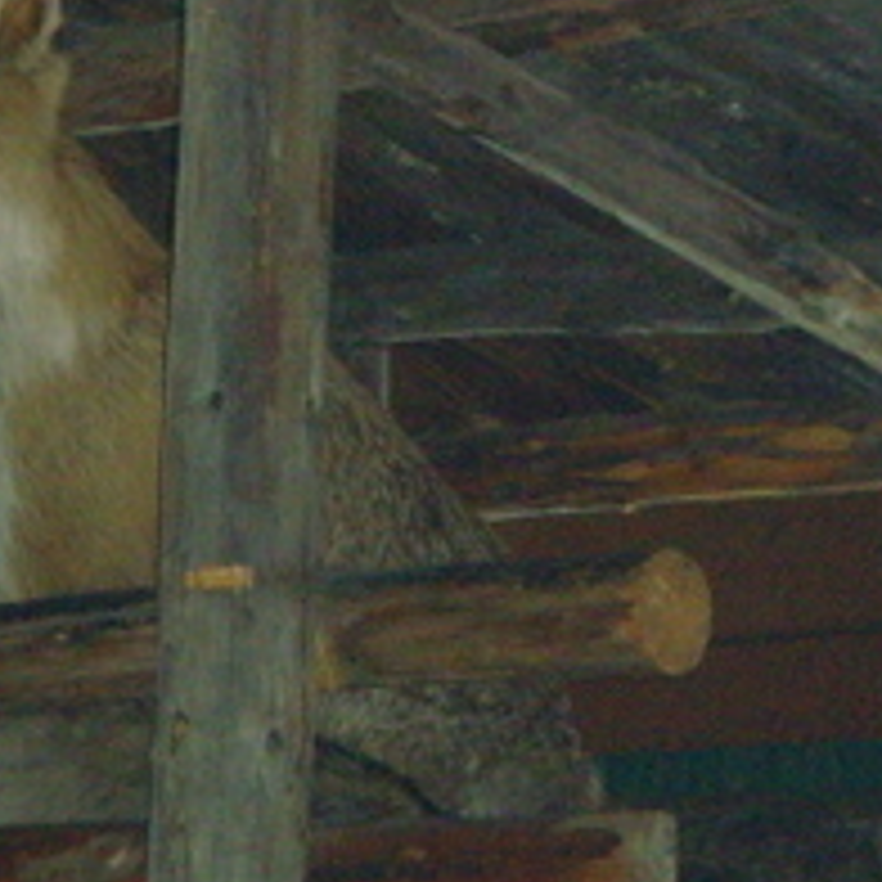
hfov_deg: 5.2
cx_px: 76
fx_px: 9715
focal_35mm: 337
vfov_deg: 5.2
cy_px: 418
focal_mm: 19.8
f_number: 4.5
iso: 400
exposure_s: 1/60
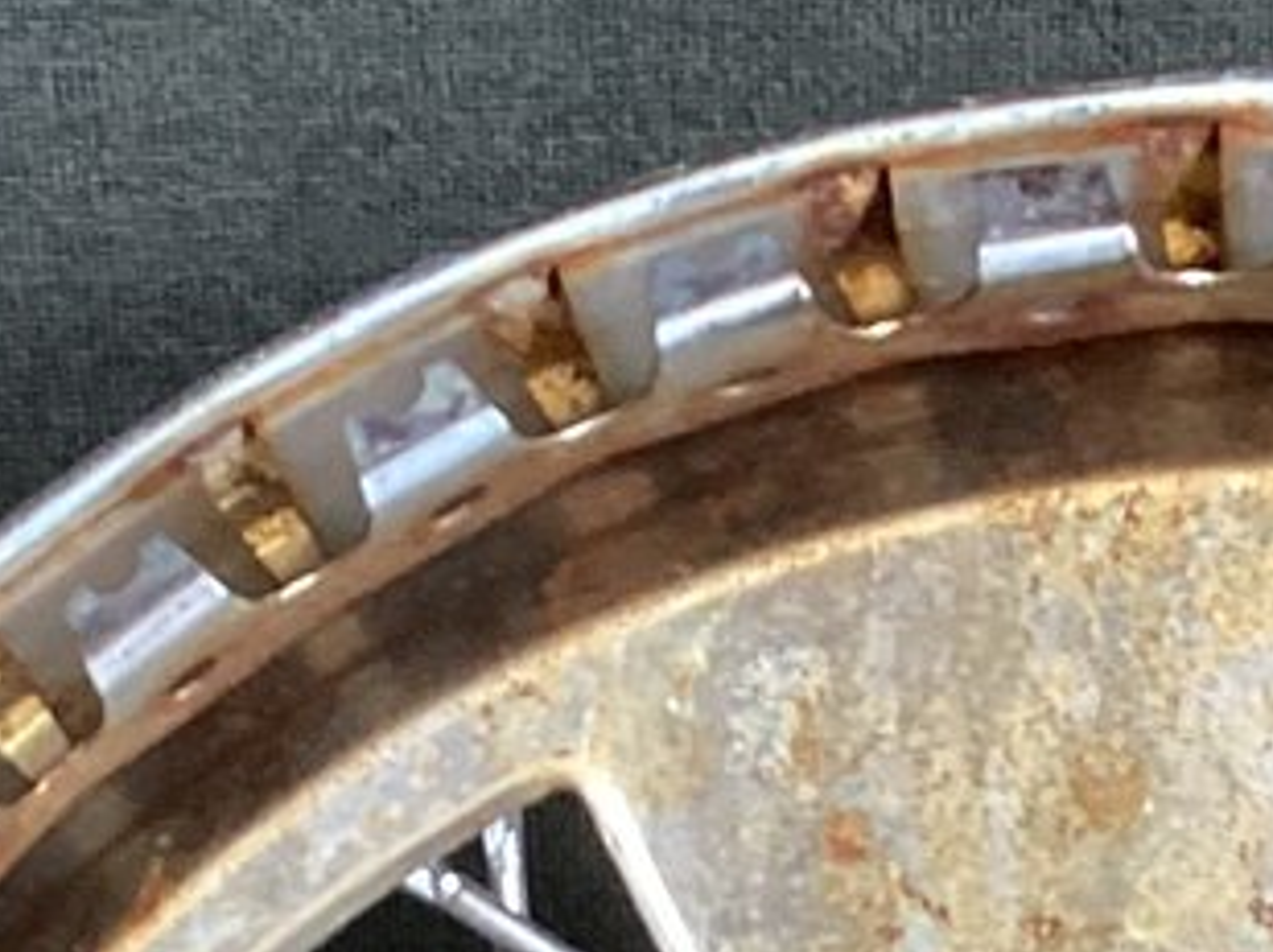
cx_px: 1040
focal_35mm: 152
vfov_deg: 8.9
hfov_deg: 12.9
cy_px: 2178
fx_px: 5583
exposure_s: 1/50
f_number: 2.4
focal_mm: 3.3
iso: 160
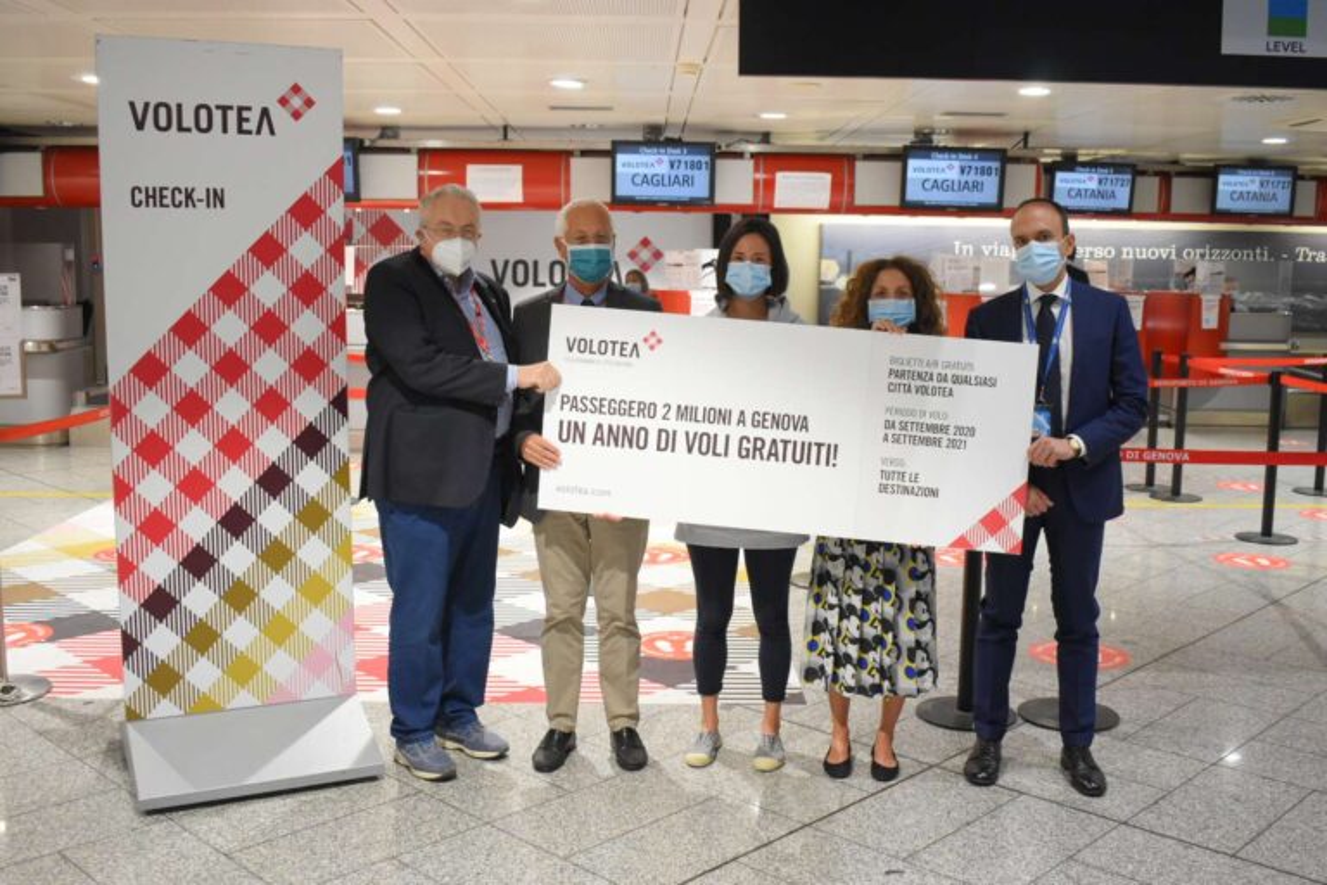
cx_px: 664
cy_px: 442
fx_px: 1327
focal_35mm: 36
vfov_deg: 36.9
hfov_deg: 53.1
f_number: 4
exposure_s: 1/125
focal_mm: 24
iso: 1600
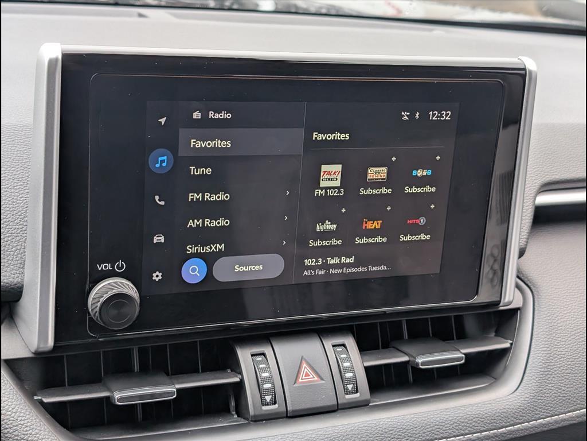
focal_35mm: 49
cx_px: 294
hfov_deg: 38.9
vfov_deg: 29.7
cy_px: 220
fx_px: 831
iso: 307
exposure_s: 1/667
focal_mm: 6.9
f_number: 1.68
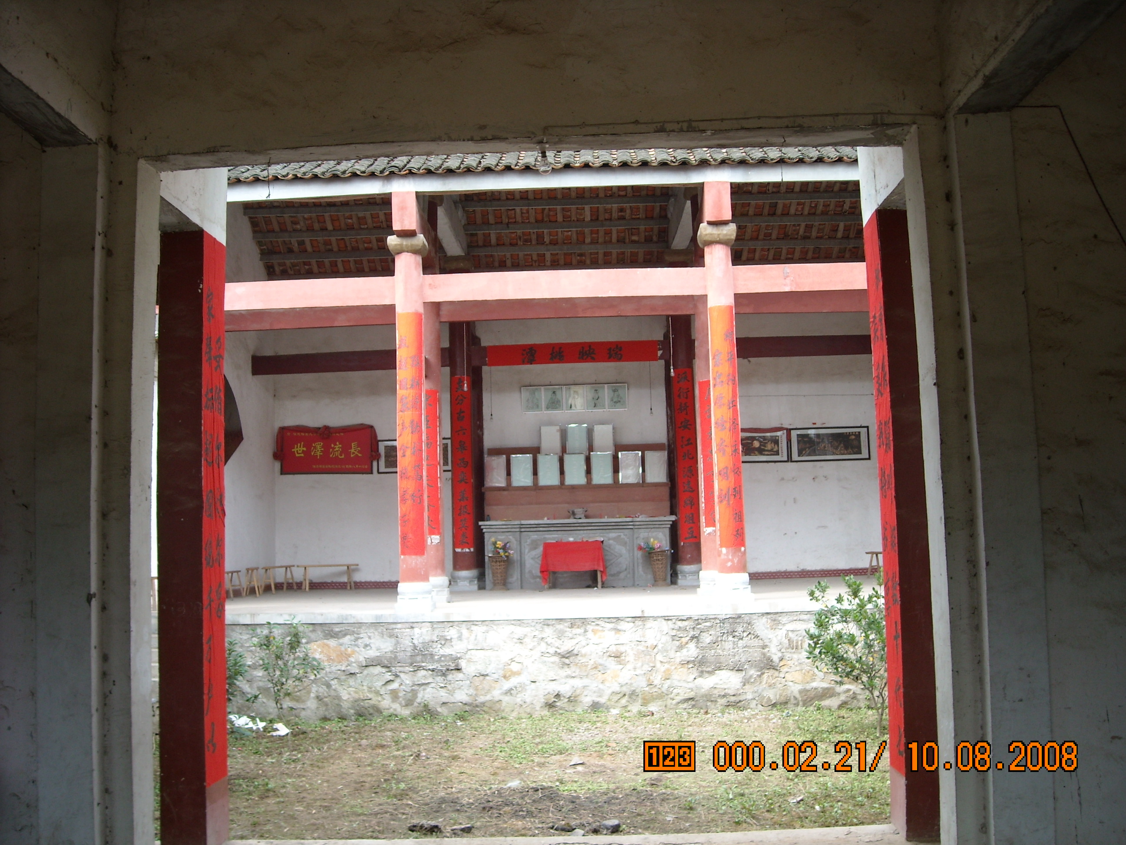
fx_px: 1138
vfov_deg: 40.7
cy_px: 422
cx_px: 563
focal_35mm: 35
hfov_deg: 52.6
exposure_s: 1/84
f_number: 2.8
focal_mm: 5.7
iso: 64
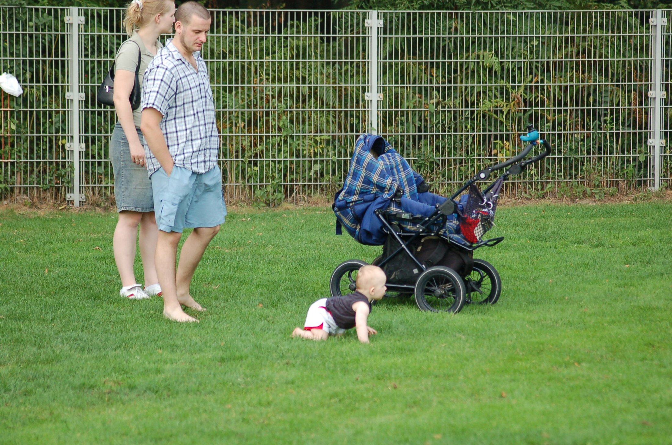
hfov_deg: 10.2
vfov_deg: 6.8
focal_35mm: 202
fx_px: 3773
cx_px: 336
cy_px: 222
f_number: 4.5
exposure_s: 1/500
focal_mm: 135
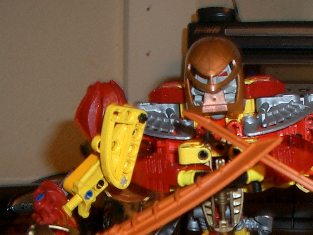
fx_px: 715
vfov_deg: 18.0
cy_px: 260
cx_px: 239
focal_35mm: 79
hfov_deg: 24.4
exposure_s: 1/40
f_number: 2.6
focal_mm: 5.8
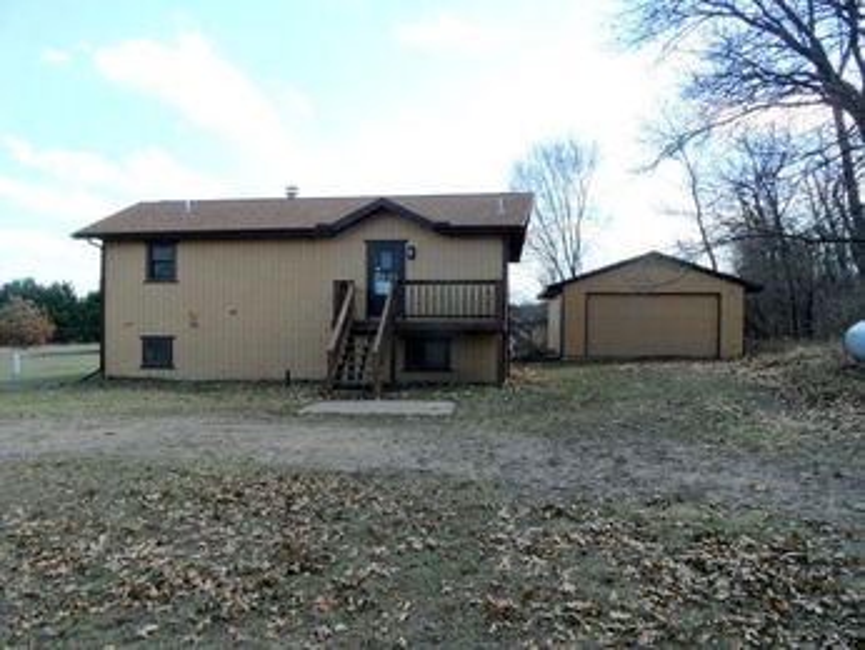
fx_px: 600
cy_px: 325
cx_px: 432
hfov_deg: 71.6
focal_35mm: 24
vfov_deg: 56.9
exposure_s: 1/350
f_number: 4.6
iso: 80
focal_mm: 3.9
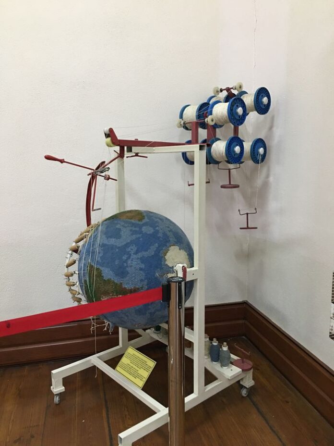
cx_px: 167
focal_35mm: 29
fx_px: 373
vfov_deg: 61.7
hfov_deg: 48.2
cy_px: 223
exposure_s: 1/10
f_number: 2.2
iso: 100
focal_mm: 4.15
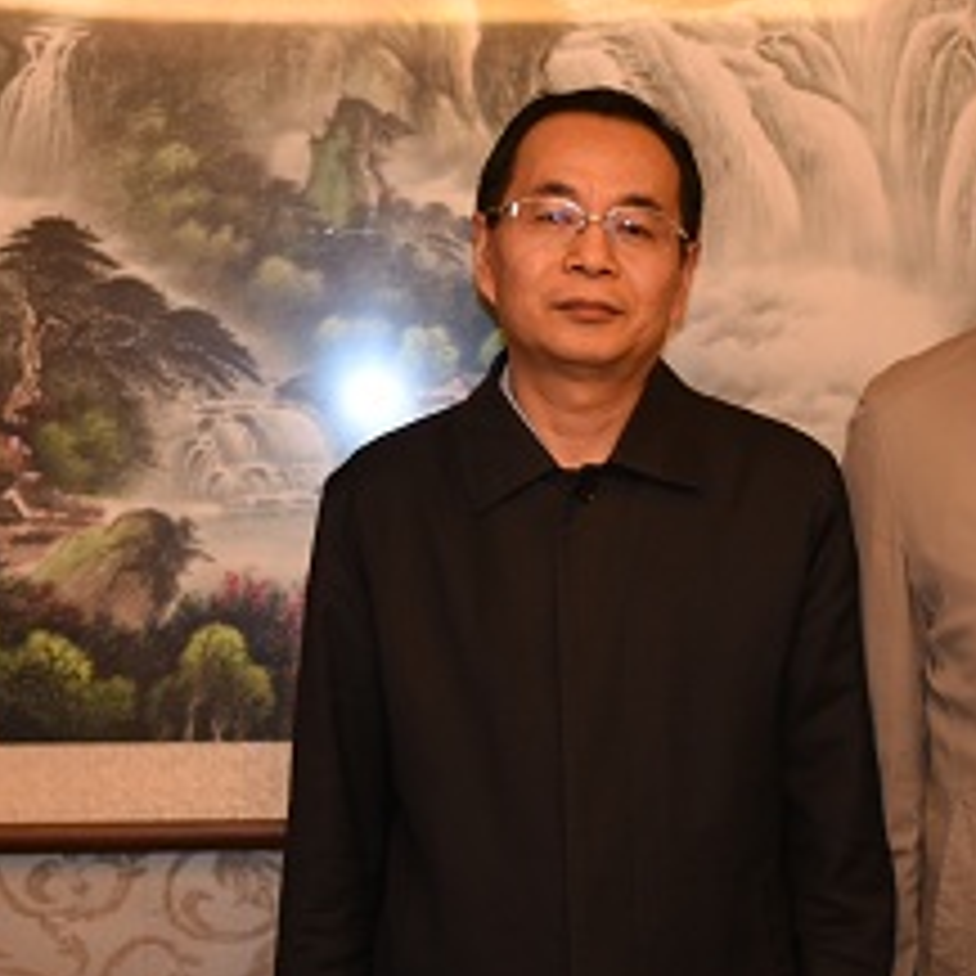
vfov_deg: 18.0
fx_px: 3062
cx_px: 508
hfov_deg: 18.1
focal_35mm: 96
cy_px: 290
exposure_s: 1/200
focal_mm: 35
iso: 720
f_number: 1.8
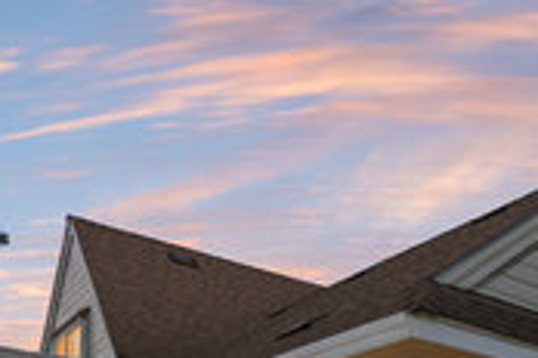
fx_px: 598
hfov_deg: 46.3
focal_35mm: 40
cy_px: 364
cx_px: 419
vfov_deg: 30.8
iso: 400
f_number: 9
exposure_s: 1/800
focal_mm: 16
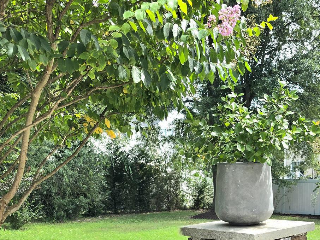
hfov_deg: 35.8
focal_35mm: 52
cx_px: 248
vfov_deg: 26.0
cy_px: 262
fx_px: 481
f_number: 1.7
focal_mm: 6.3
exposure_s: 1/526
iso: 12
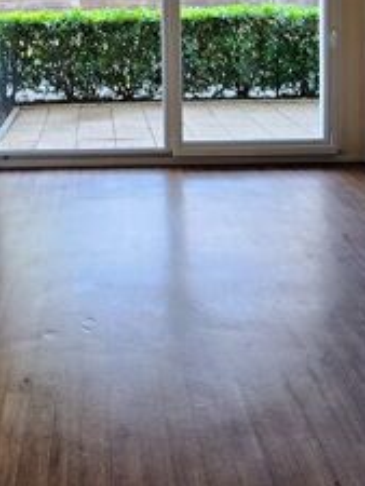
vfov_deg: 44.3
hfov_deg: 37.1
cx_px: 65
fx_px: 520
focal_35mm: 37
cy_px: 24
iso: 160
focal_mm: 2.2
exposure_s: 1/50
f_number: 2.2
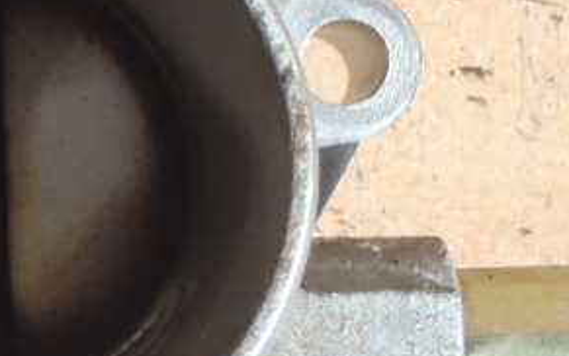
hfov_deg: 11.5
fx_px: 2745
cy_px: 166
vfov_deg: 7.4
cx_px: -209
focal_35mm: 177
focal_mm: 6.83
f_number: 4.6
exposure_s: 1/125
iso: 80
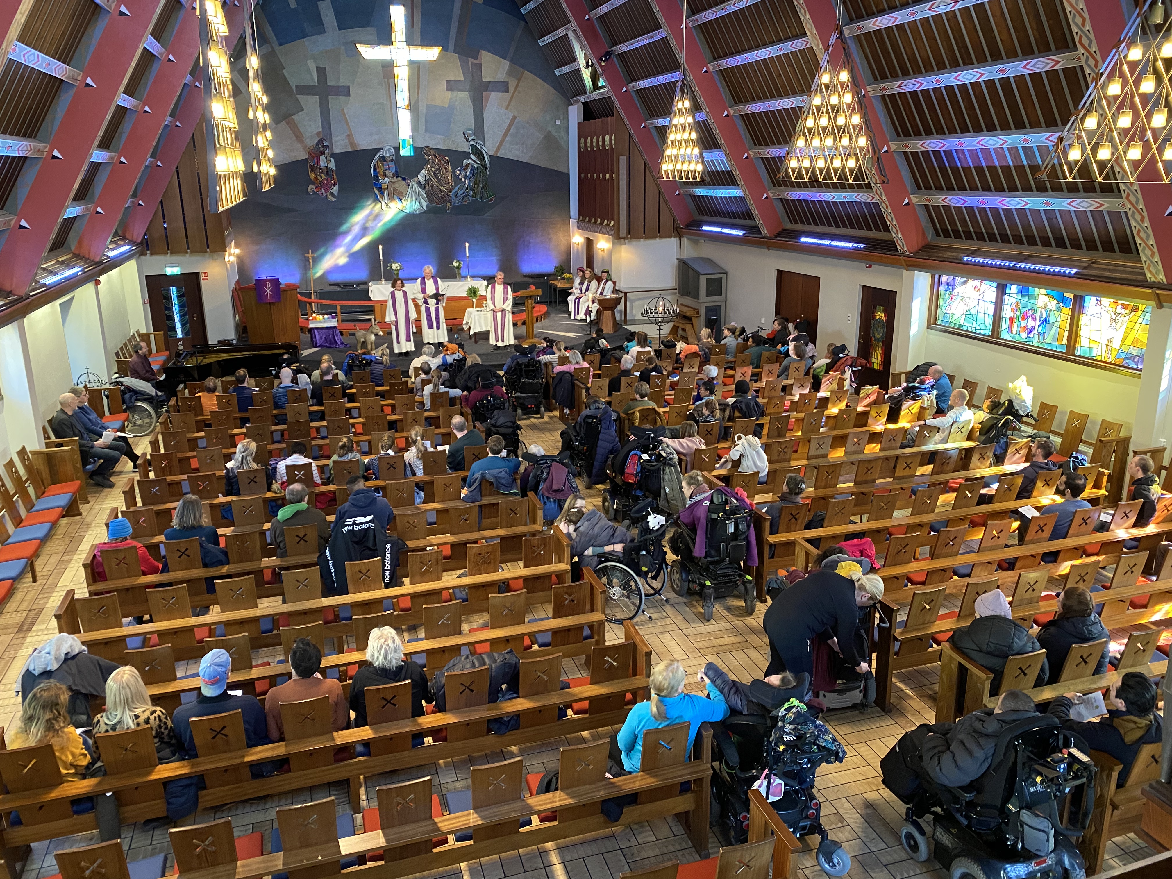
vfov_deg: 53.1
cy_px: 440
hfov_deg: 67.3
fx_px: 880
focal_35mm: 26
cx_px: 586
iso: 500
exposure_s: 1/50
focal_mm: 4.25
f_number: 1.8
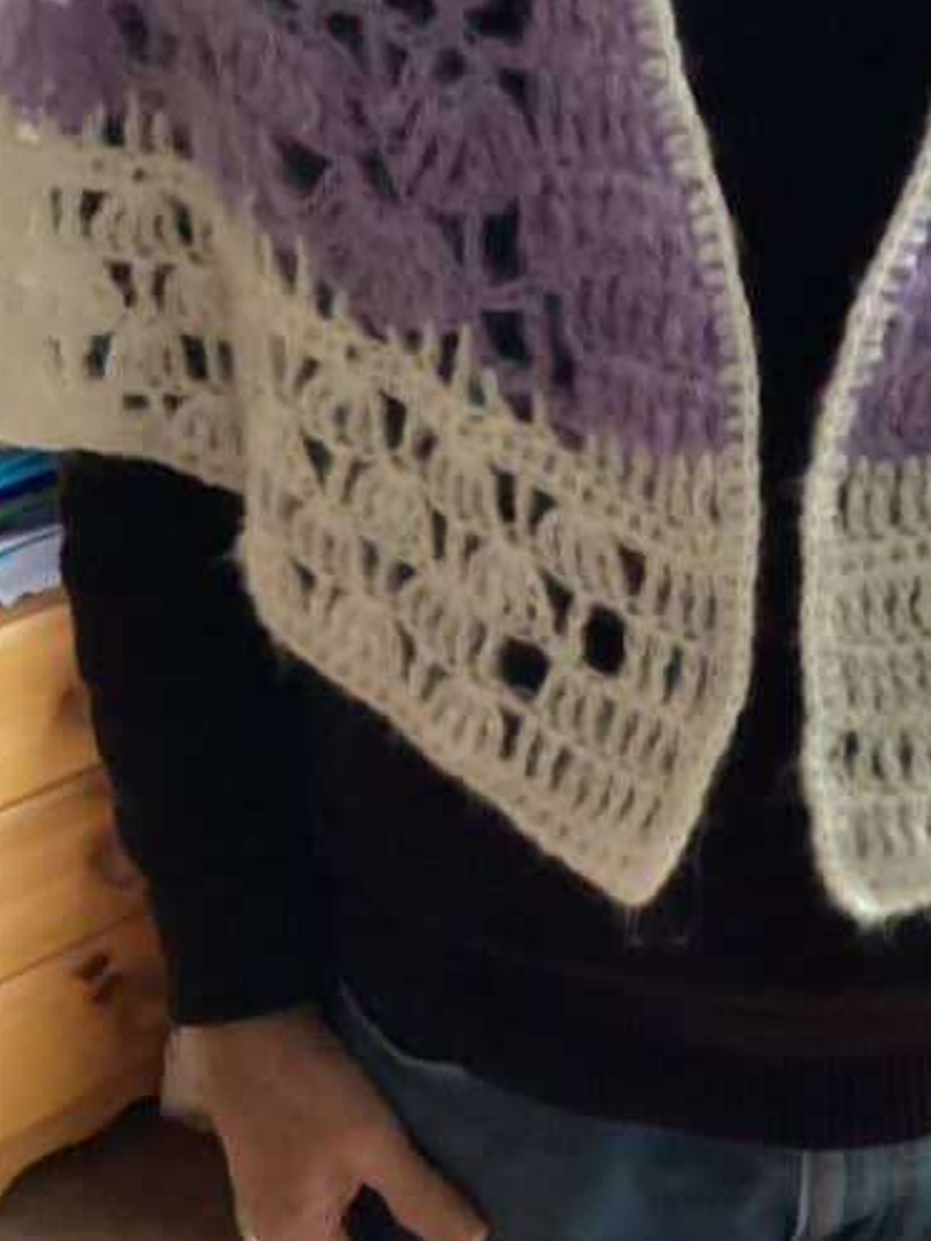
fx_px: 2295
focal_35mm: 64
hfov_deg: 22.5
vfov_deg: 30.3
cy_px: 595
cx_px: 803
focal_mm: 3.3
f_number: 2.4
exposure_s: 1/25
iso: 500
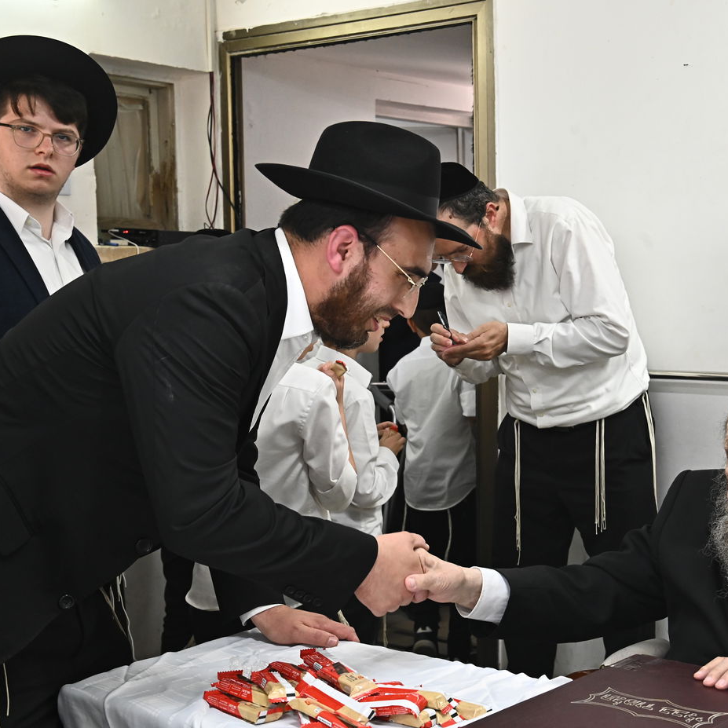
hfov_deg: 28.8
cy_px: 365
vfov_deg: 29.1
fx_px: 1404
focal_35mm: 59
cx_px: 521
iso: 2500
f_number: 8
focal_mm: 46
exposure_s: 1/200
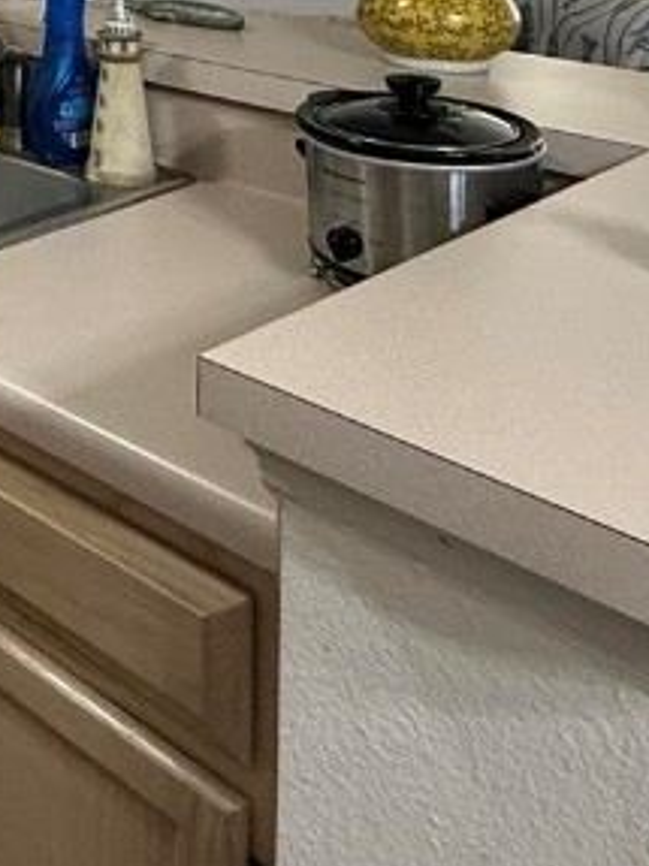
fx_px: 1251
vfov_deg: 32.3
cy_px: -148
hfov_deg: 21.8
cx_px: -432
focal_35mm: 50
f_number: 2.2
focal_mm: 2.22
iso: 500
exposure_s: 1/60
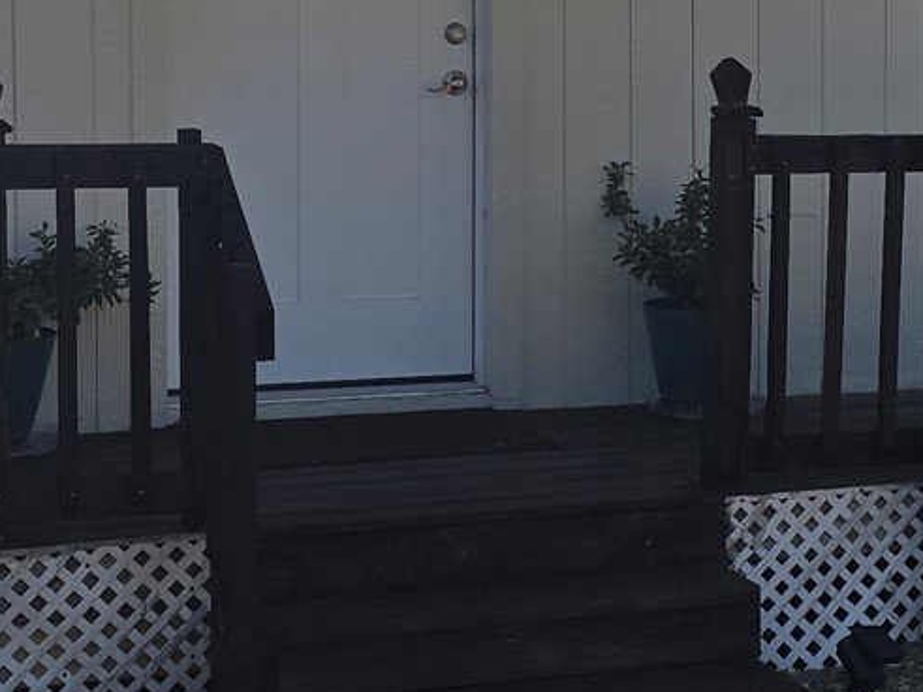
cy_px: 115
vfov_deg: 15.3
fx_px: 2559
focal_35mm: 96
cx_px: 658
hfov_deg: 20.3
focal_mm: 6.3
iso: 12
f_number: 1.7
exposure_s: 1/742
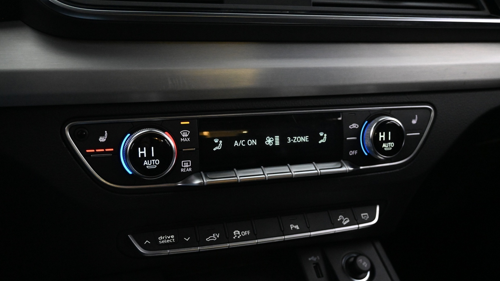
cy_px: 153
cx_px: 250
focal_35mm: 36
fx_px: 475
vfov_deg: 33.0
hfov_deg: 55.6
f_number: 4
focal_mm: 22.5
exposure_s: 1/40
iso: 5600
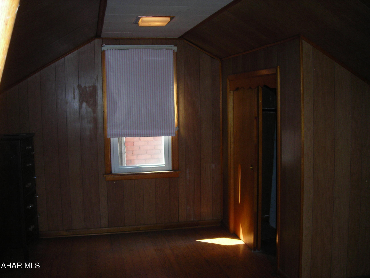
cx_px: 185
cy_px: 139
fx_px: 406
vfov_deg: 37.7
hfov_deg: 49.0
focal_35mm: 38
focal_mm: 6.3
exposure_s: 1/60.1
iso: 80
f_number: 3.2
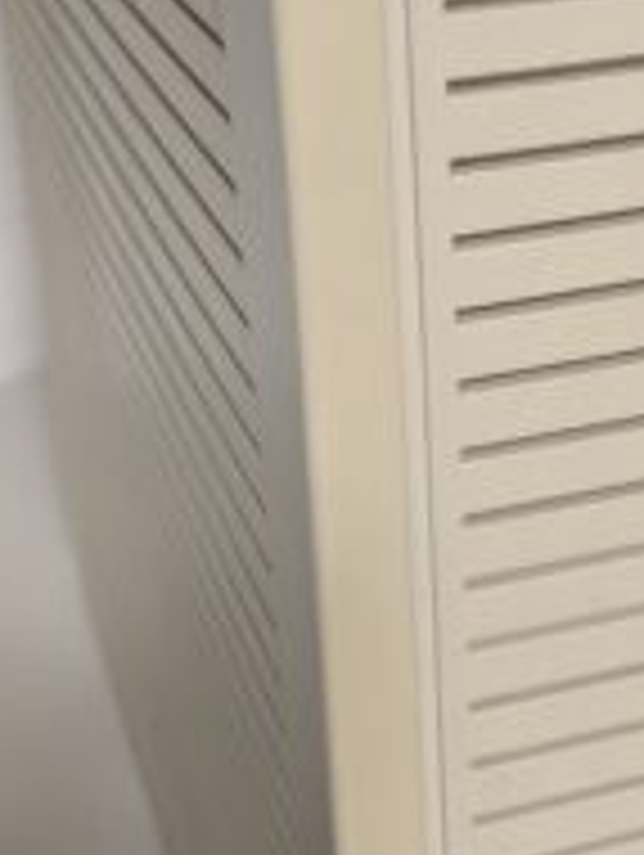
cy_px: 380
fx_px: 1733
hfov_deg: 20.8
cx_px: 518
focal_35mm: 70
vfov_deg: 27.7
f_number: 1.89
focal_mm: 5.43
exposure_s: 1/30
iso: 618
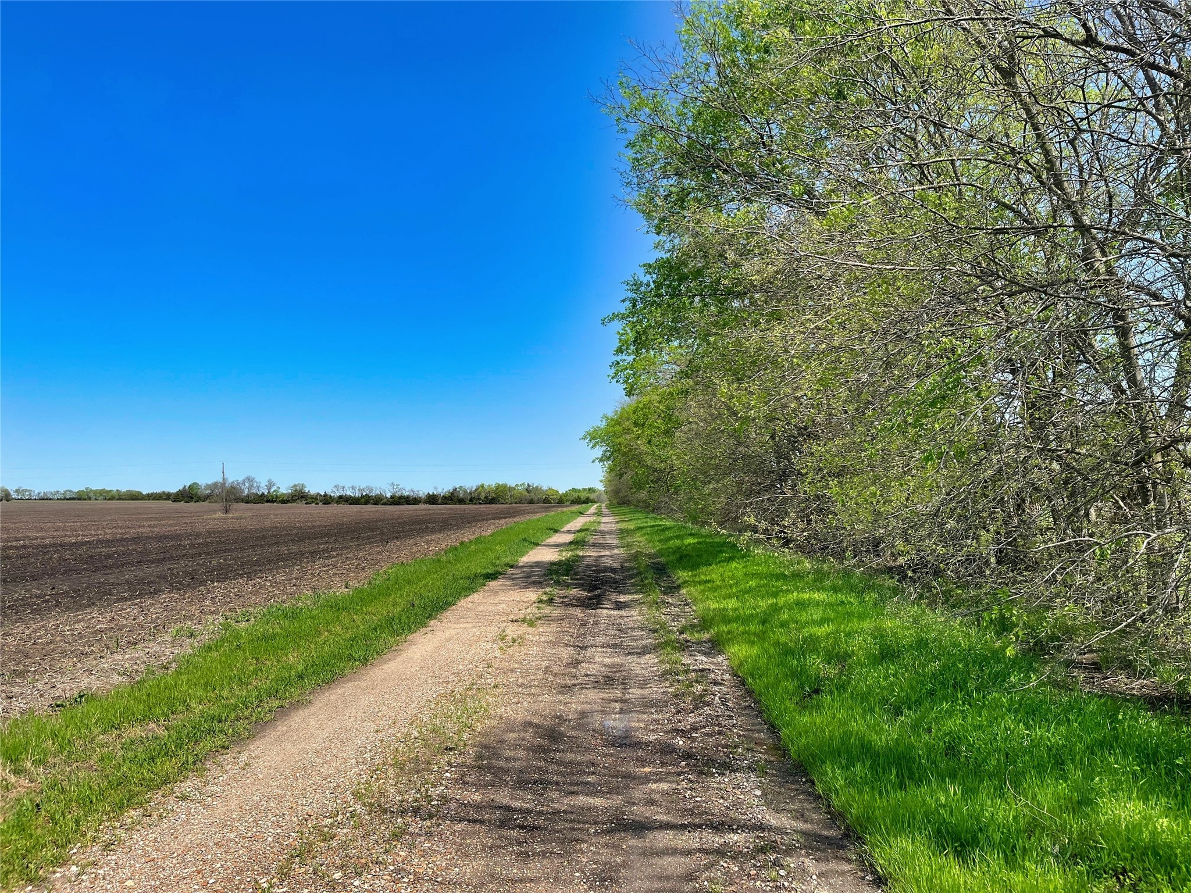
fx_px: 895
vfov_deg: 53.1
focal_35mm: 26
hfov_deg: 67.3
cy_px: 446
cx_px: 596
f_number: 1.6
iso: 50
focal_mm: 5.1
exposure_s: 1/3215
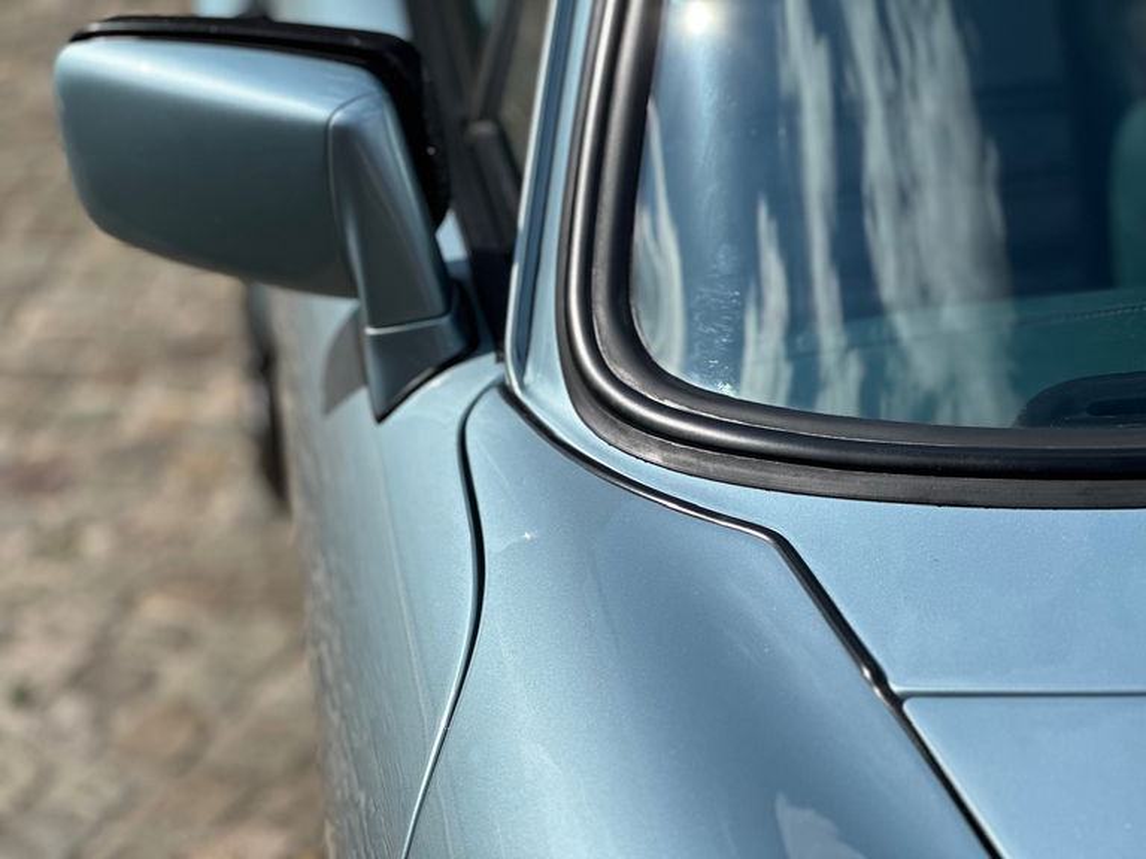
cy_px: 430
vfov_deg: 19.1
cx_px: 573
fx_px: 2549
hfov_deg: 25.3
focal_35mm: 77
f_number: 2.8
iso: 32
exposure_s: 1/1014
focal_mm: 9
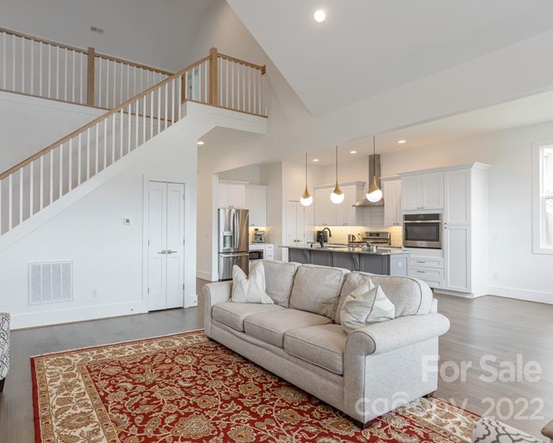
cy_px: 222
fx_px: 327
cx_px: 211
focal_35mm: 20
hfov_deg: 79.1
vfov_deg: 68.1
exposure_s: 1/80
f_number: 7.1
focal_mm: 17
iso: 320
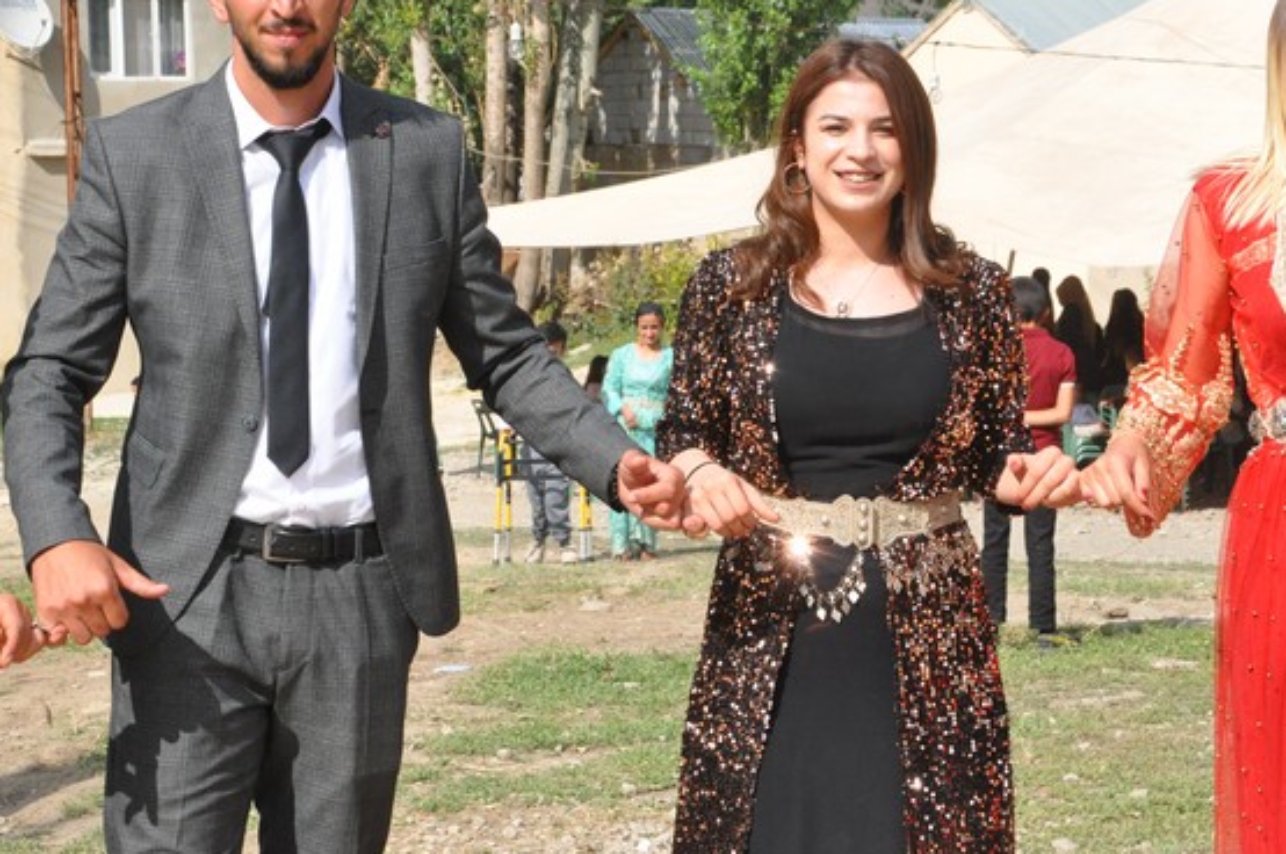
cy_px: 331
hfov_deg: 18.6
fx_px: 3925
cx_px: 738
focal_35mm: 110
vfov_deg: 12.4
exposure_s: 1/1000
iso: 1250
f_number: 16
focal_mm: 58
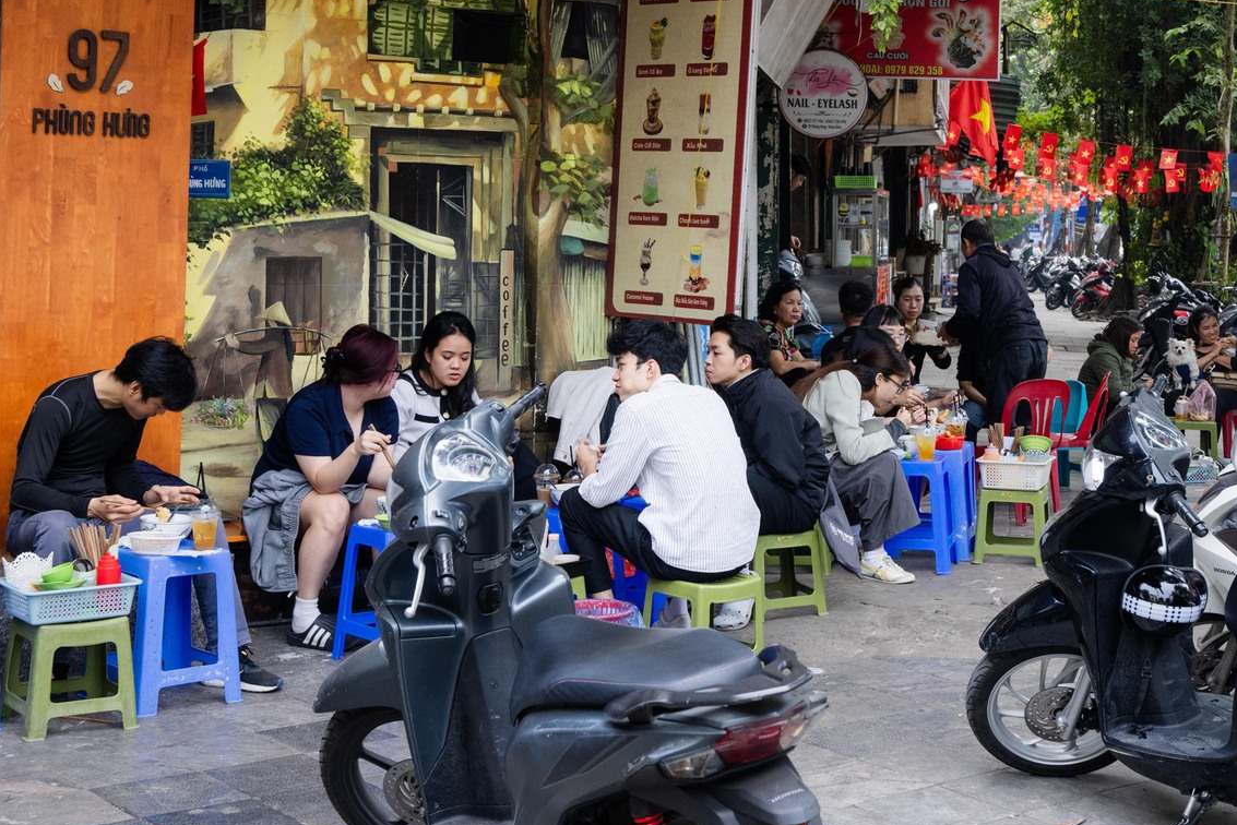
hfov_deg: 33.3
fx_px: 2062
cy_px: 163
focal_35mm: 60
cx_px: 759
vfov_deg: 22.3
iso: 640
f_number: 5.6
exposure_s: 1/400
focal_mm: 34
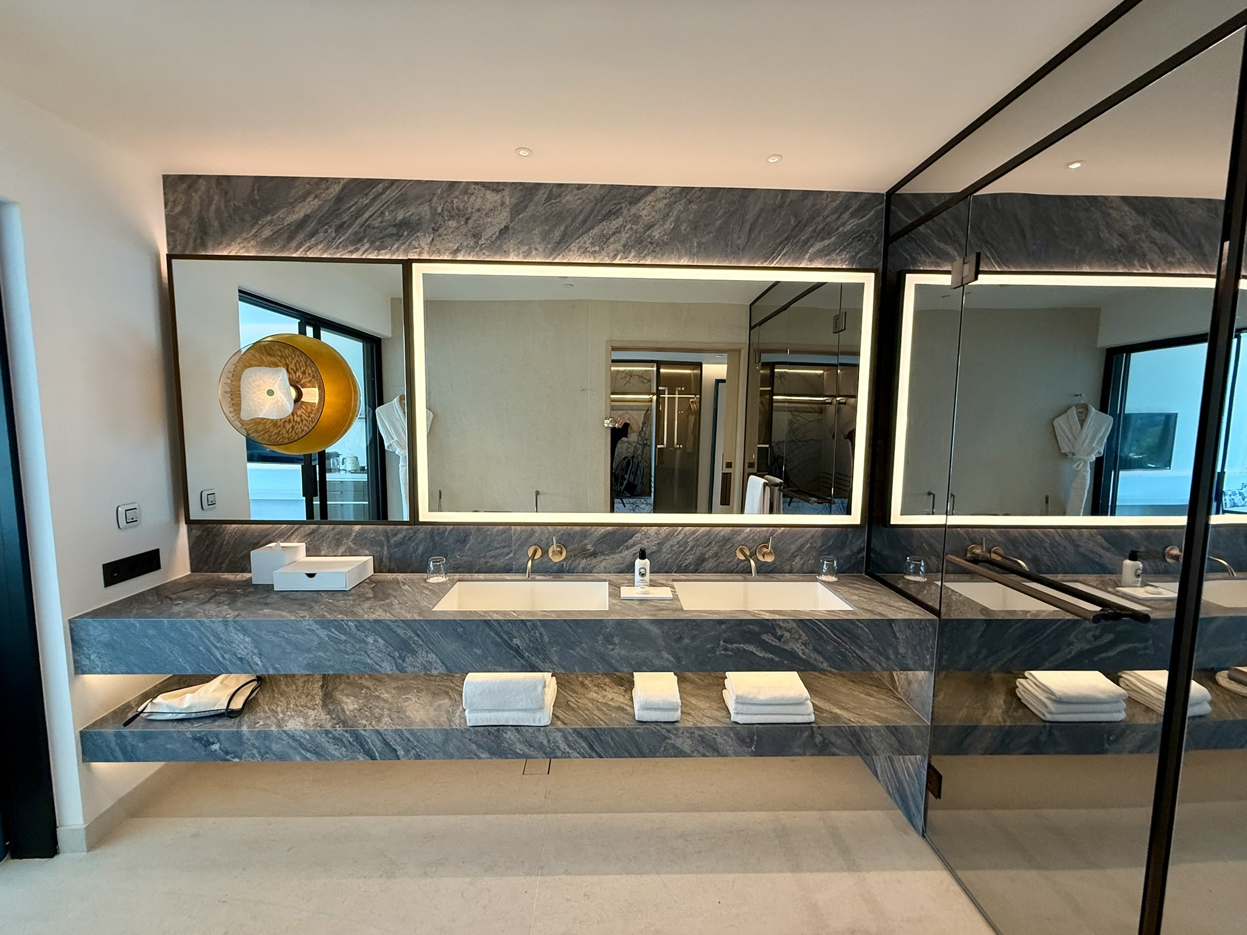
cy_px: 468
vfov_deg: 85.7
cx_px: 624
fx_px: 504
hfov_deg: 102.1
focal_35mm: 14
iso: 200
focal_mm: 2.22
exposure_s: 1/102
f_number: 2.2
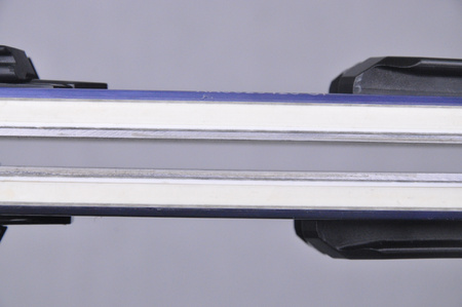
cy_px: 154
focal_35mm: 158
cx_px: 231
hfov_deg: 13.1
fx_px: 2019
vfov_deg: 8.7
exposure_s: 1/125
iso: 3200
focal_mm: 105
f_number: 9.5
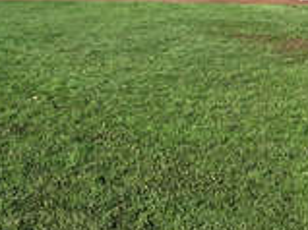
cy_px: -43
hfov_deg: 25.3
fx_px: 649
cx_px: -8
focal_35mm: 73
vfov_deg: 19.1
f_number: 2.2
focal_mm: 4.15
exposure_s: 1/1054
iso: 25
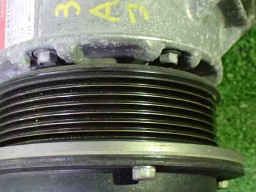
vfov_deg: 24.4
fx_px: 444
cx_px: 102
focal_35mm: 60
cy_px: 120
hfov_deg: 32.1
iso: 1250
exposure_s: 1/40
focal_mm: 7.31
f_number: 2.8
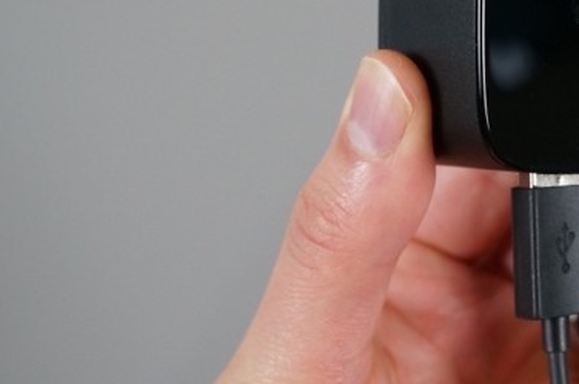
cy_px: -8
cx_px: 539
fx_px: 1477
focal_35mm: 92
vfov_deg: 14.5
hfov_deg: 21.6
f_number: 5.6
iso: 1000
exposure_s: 1/60
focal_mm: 30
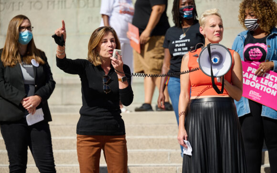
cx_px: 136
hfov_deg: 18.0
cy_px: 91
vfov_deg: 11.3
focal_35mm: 116
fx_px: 875
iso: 100
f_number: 2.8
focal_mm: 110
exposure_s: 1/2500
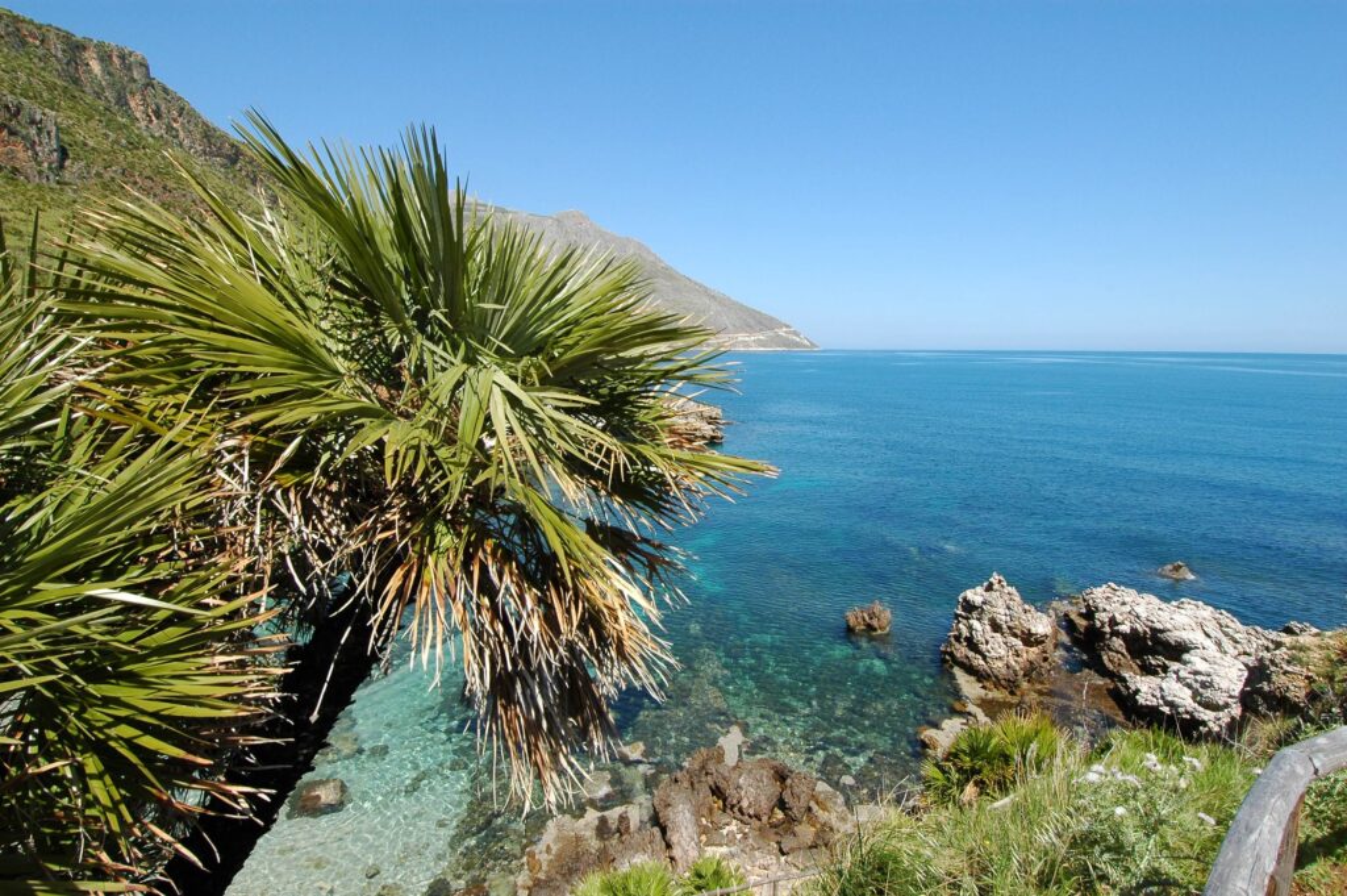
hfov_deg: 90.0
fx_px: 673
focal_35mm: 18
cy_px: 448
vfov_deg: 67.3
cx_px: 674
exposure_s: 1/125
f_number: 14
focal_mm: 12
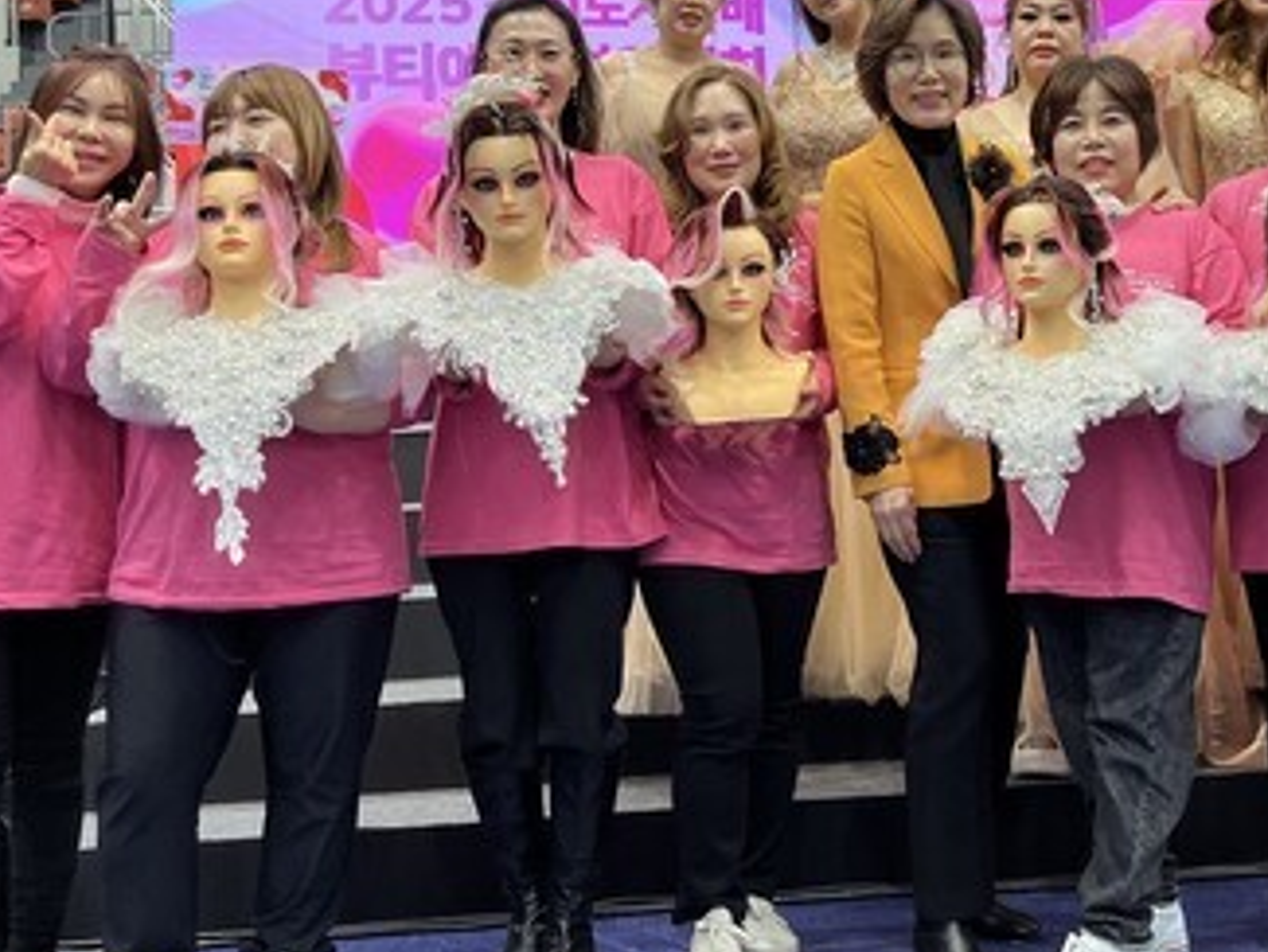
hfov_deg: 38.8
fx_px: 1759
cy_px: 195
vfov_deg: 29.6
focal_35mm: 48
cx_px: 929
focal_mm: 5.7
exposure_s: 1/116
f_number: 1.5
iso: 64
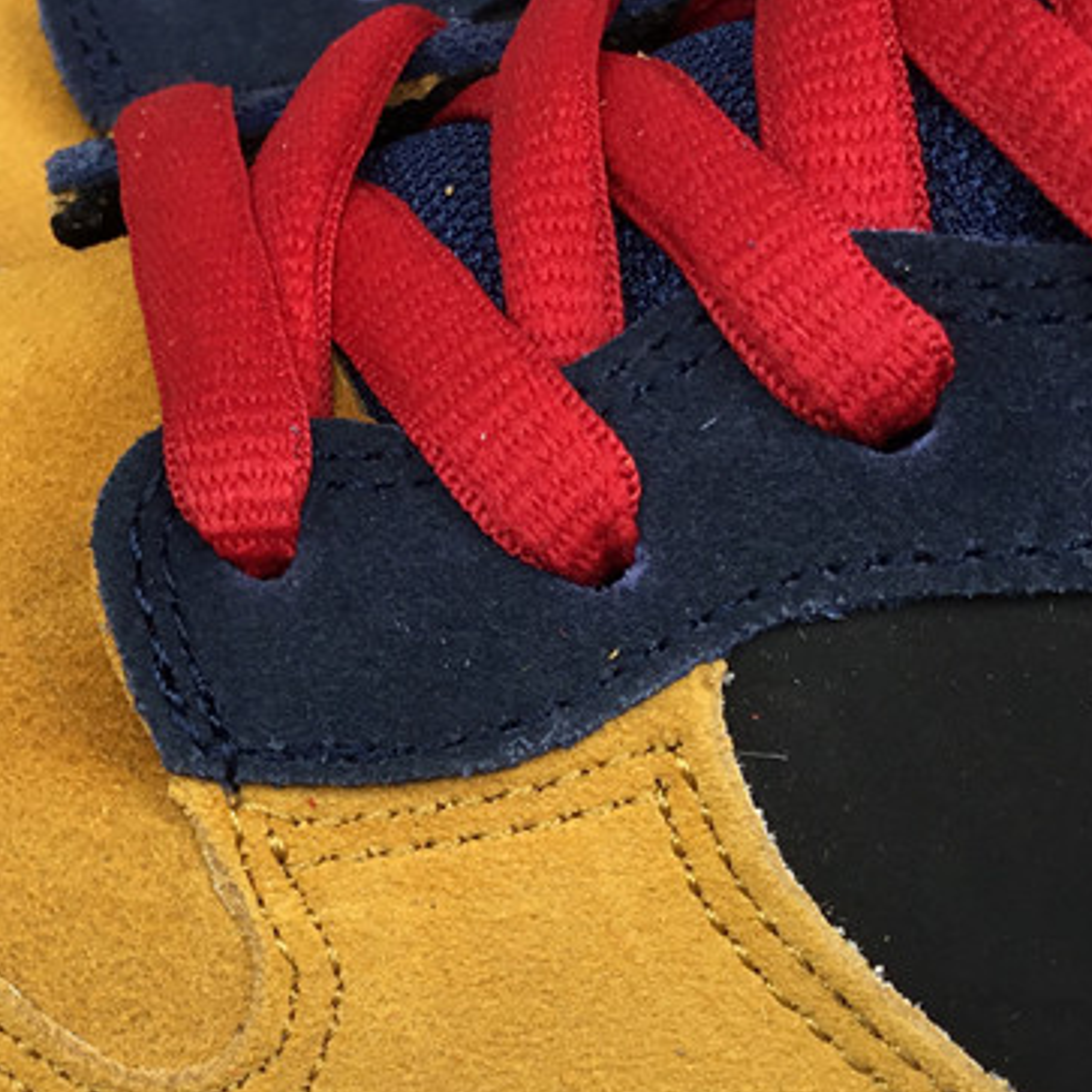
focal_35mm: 68
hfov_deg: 24.1
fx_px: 2427
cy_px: 844
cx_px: -21
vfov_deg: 25.0
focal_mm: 3.3
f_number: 2.4
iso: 25
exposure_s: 1/397
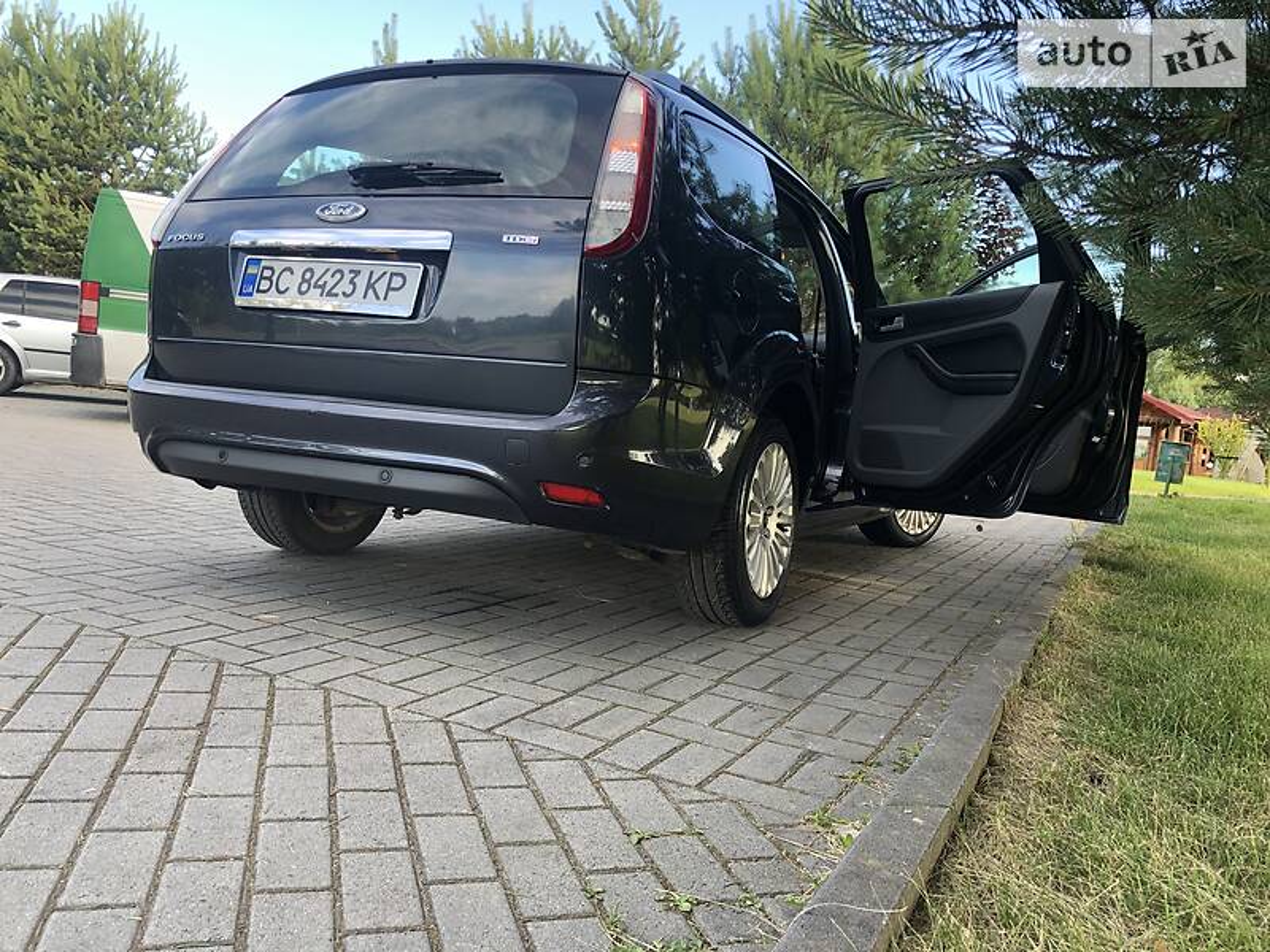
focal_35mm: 28
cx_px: 635
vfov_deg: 49.7
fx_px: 1027
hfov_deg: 63.4
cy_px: 476
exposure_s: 1/120
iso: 50
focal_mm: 4
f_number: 1.8
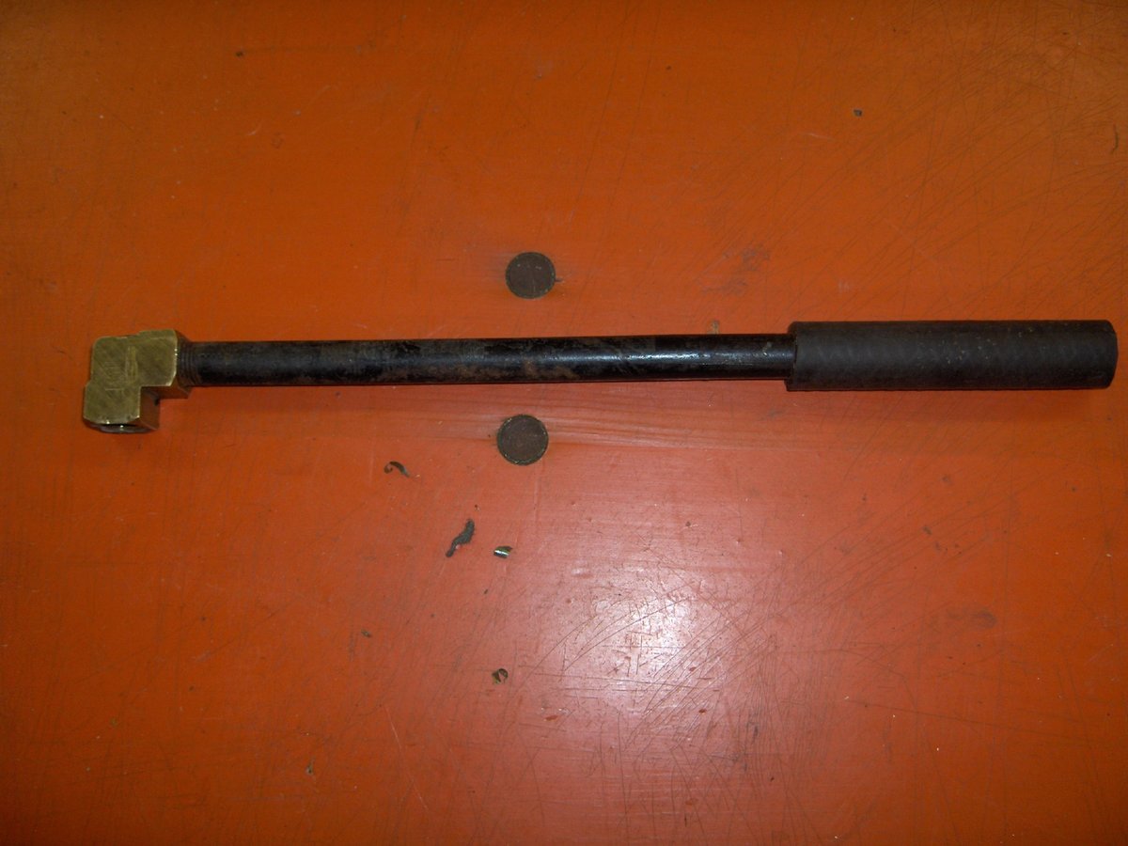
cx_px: 564
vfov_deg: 36.8
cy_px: 423
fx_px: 1271
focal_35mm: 39
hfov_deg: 47.9
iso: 100
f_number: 2.8
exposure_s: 1/60
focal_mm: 8
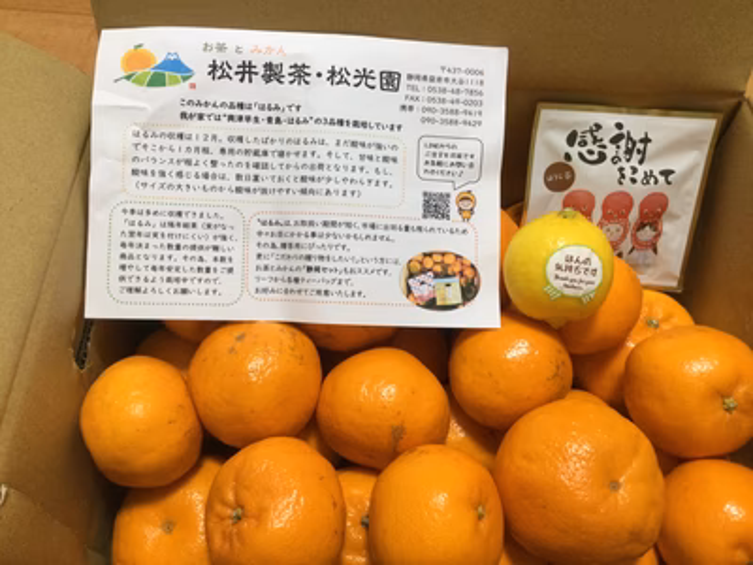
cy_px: 282
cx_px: 376
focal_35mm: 31
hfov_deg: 58.4
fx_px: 674
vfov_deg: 45.4
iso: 80
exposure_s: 1/30
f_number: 2.4
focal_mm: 3.3
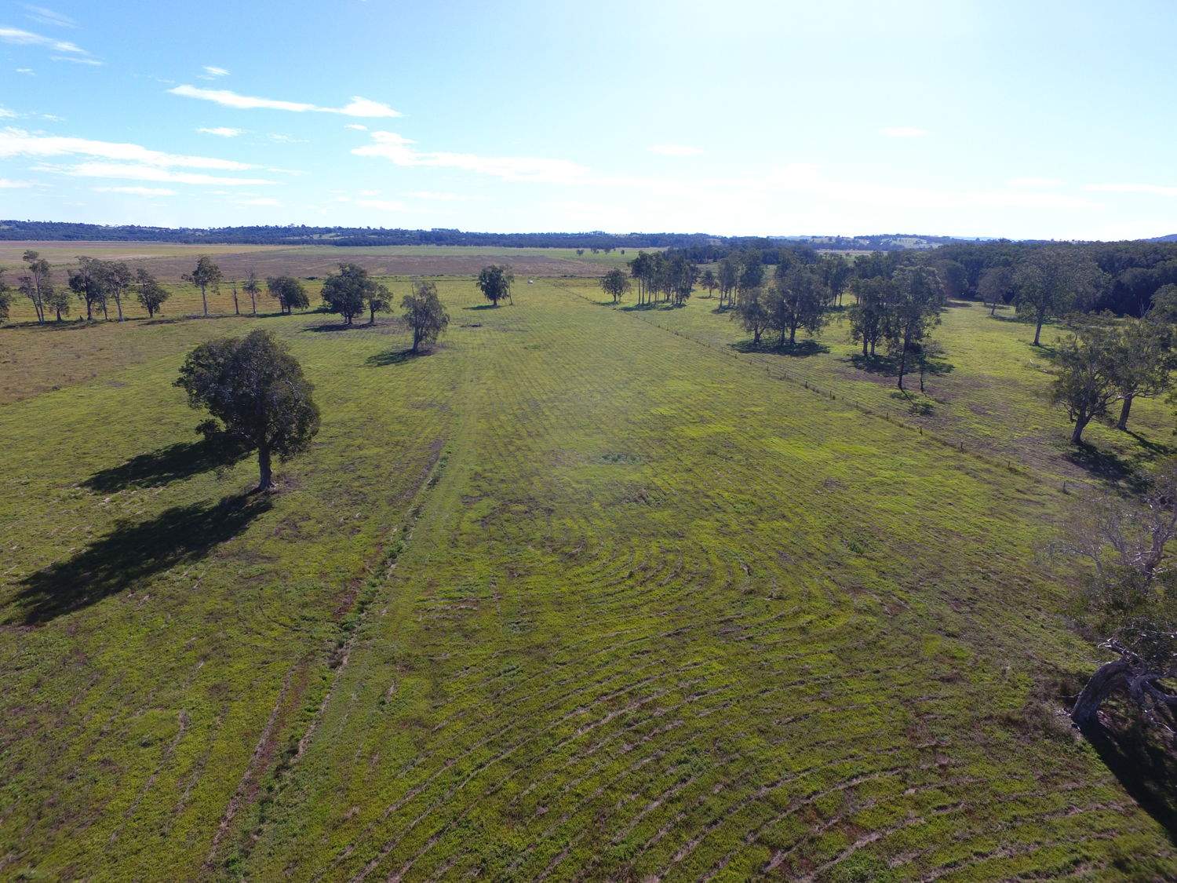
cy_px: 442
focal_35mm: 20
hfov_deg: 81.7
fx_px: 680
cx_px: 588
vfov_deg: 66.0
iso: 100
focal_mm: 3.61
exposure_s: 1/646
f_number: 2.8
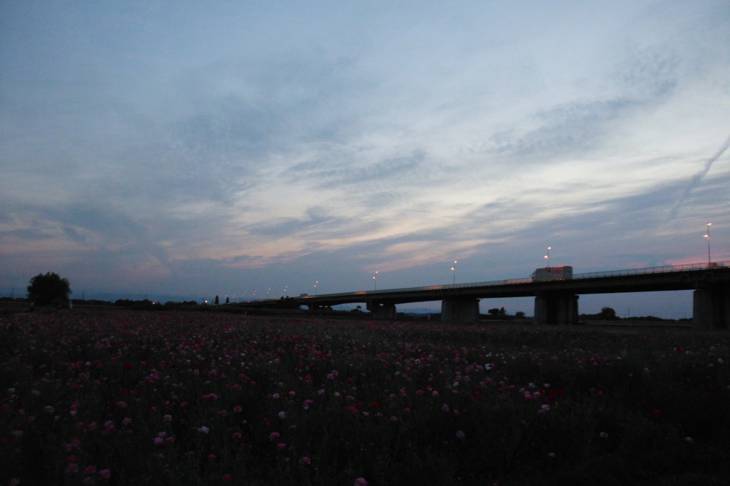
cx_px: 365
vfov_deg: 46.4
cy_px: 243
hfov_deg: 65.5
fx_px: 568
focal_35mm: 28
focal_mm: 5
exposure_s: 1/33
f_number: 3.3
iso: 400
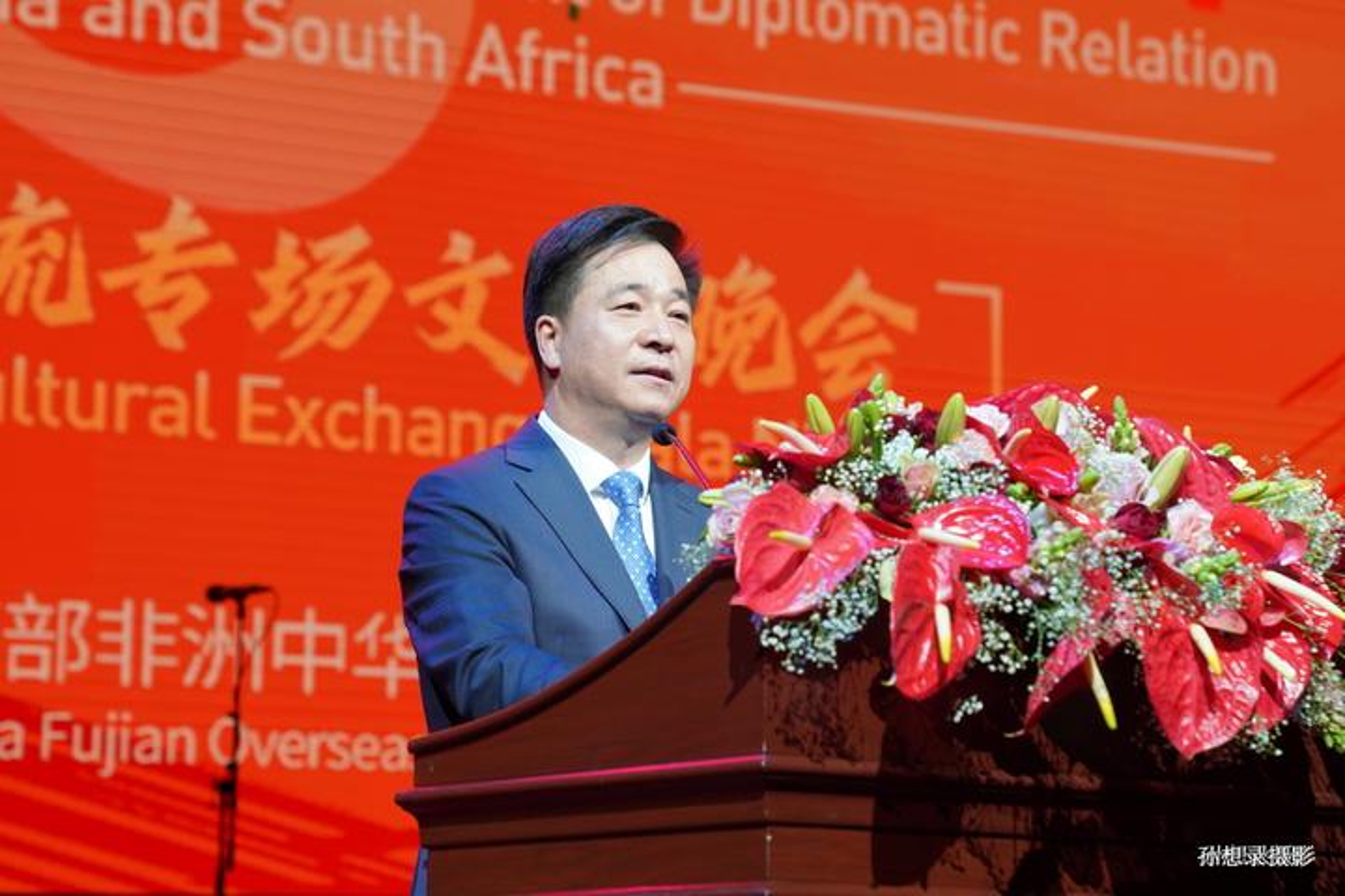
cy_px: 448
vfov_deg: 19.5
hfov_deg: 28.8
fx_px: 2615
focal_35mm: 70
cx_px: 672
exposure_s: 1/160
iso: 400
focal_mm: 70
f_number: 4
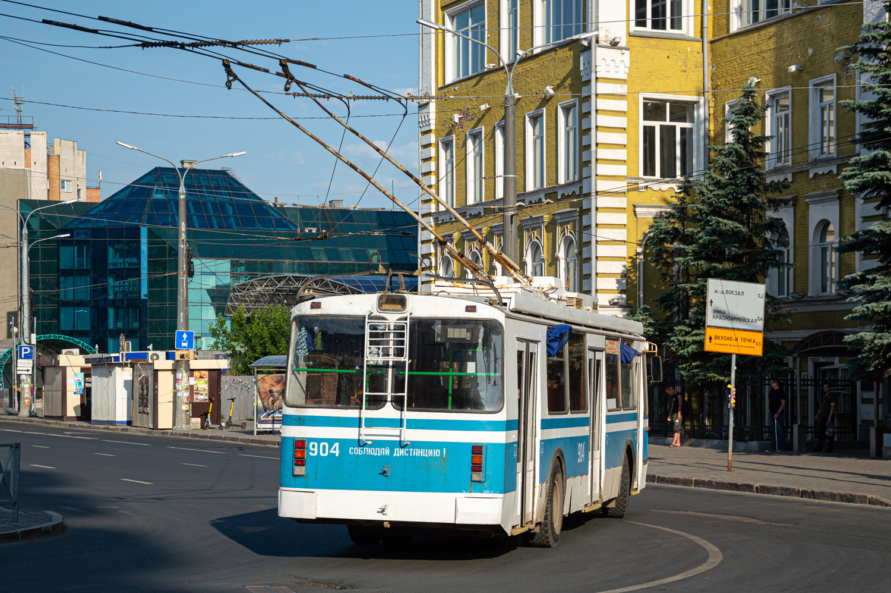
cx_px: 446
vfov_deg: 18.9
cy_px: 296
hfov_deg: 28.1
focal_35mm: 72
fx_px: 1780
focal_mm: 48
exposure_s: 1/800
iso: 100
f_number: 5.6
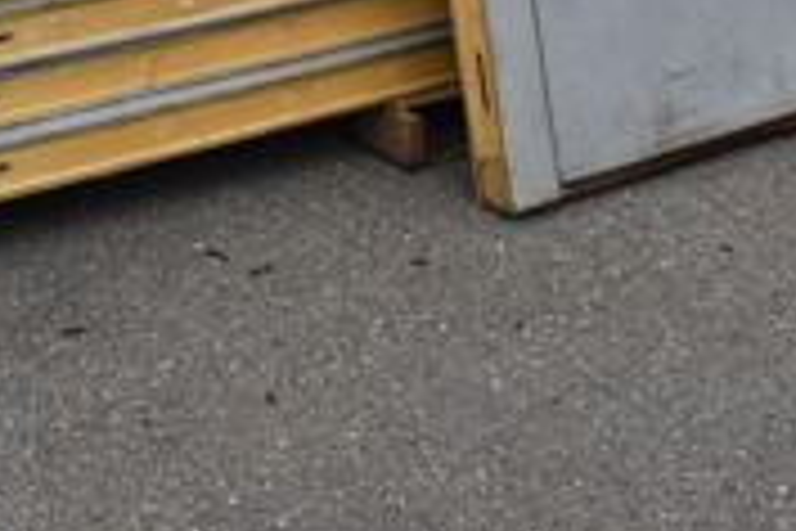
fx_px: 2056
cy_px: -360
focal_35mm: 93
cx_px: 162
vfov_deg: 13.5
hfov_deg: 21.6
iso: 200
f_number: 7.1
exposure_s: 1/250
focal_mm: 18
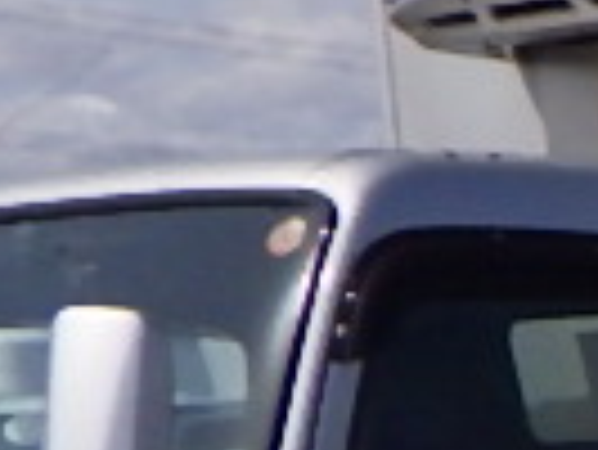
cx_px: 2131
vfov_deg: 6.4
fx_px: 3718
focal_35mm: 215
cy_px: 1278
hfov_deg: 7.4
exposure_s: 1/4000
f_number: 4.2
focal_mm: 5
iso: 250
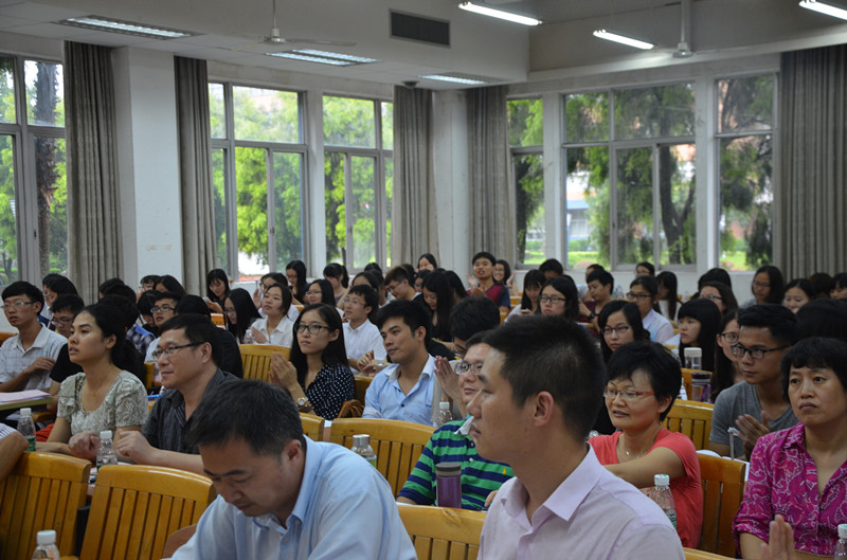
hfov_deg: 37.9
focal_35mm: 52
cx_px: 424
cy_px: 280
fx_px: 1232
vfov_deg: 25.6
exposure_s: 1/40
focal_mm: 35
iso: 800
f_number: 4.5
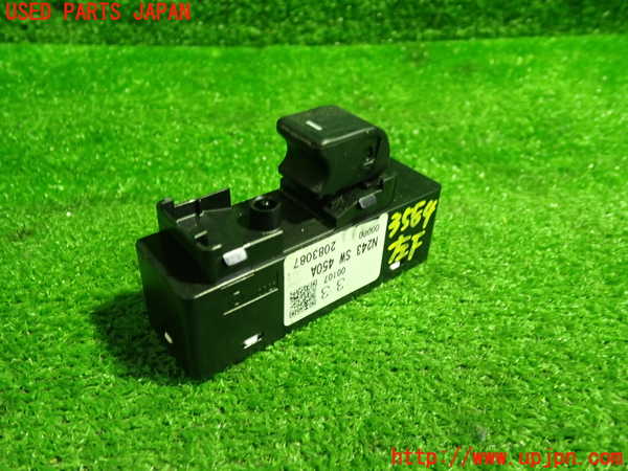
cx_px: 314
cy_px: 236
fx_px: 544
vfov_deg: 46.8
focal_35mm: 30
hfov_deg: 60.0
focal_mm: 5.4
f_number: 2.3
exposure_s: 1/30
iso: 400
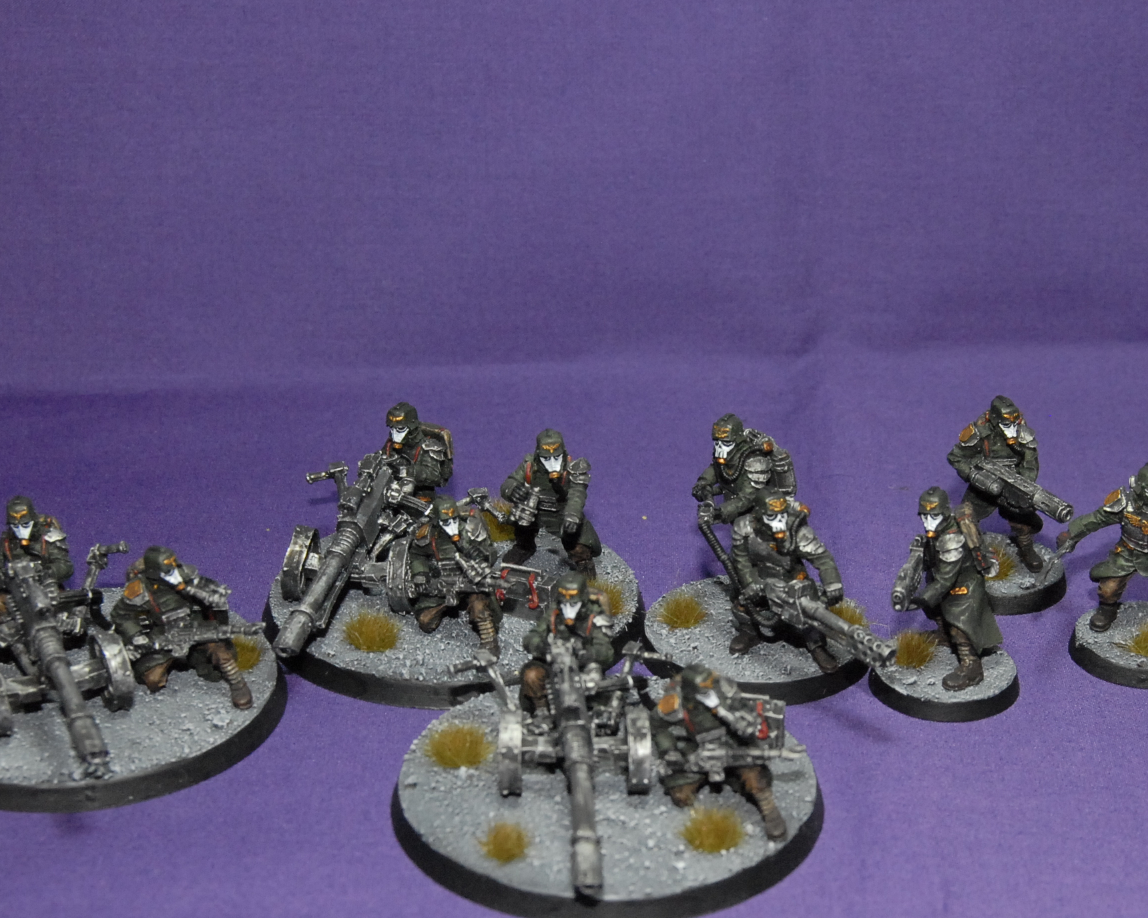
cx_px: 712
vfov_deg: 20.1
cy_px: 600
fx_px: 2582
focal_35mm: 76
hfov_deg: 25.0
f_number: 7.1
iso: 1250
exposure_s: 1/60
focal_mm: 32
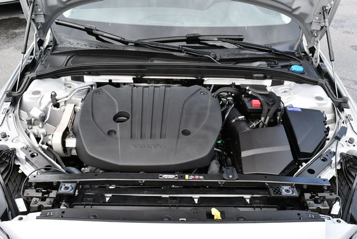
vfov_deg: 36.9
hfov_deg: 53.1
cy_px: 120
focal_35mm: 36
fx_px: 357
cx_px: 178
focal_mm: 18
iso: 250
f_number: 5.6
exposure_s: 1/250
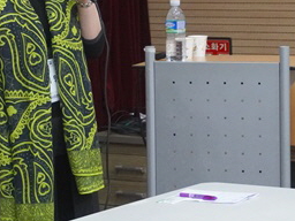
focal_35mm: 180
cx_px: 176
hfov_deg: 11.0
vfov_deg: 8.2
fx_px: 1534
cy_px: 21
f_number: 5.6
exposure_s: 1/160
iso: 6400
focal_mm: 50
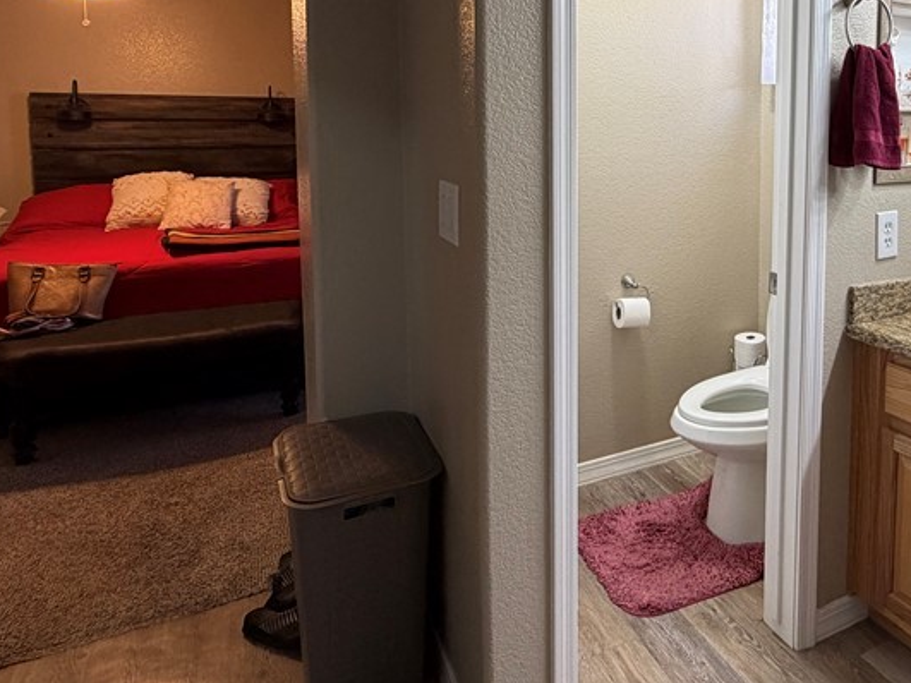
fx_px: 710
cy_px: 178
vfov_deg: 49.5
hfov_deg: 62.9
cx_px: 640
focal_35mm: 27
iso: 200
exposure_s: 1/60
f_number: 2.2
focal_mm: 2.22
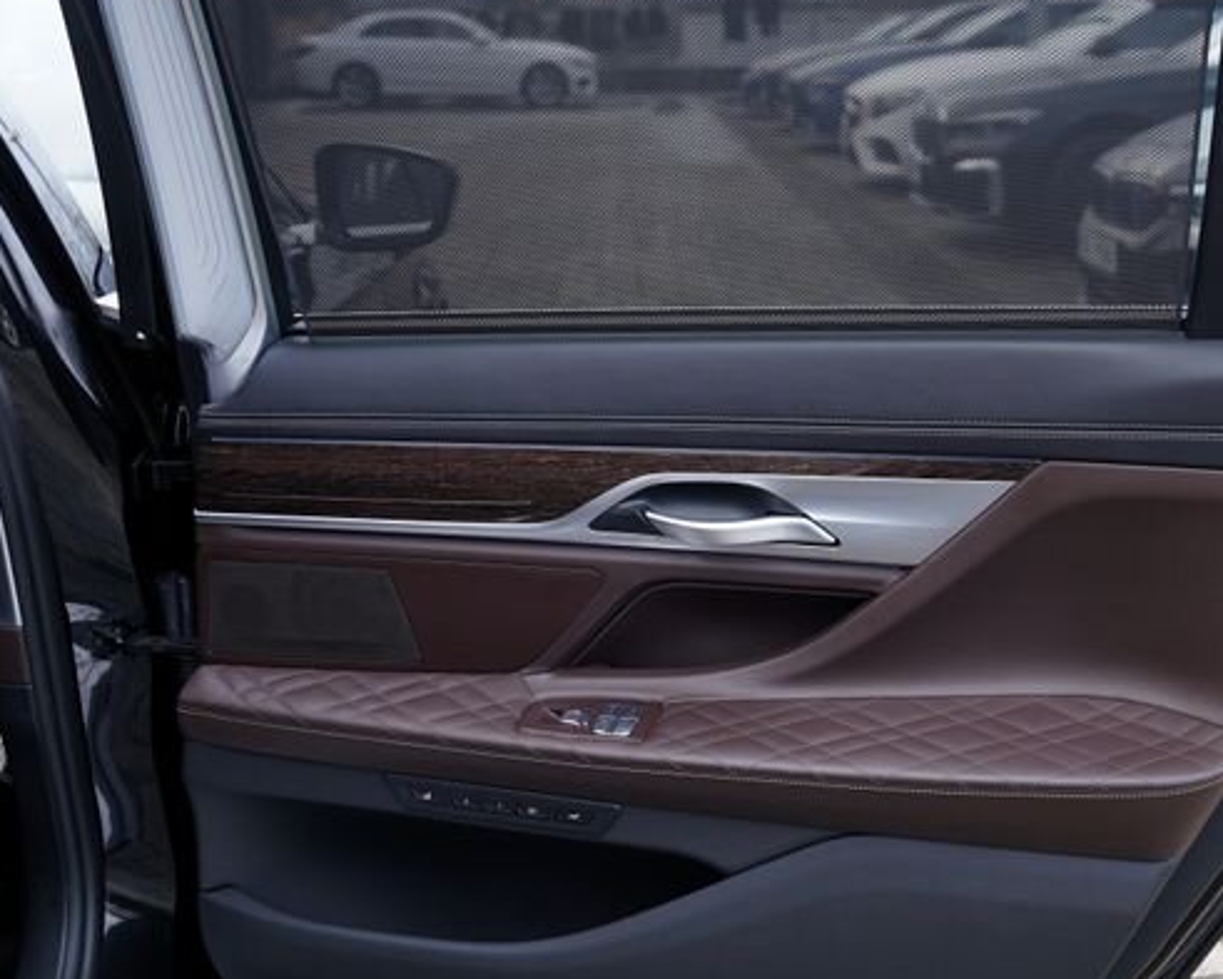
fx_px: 1702
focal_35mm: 47
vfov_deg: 32.1
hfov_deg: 38.8
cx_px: 869
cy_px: 457
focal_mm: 24
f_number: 4
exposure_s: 1/50
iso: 100
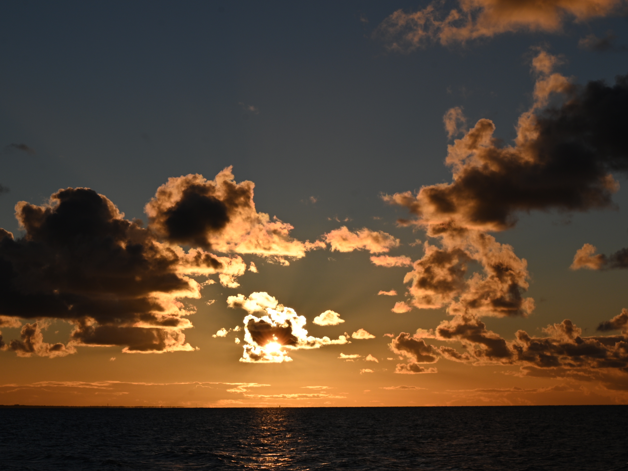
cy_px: 291
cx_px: 279
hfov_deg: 20.9
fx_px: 1705
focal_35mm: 94
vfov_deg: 15.7
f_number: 1.4
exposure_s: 1/500
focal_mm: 50
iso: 100
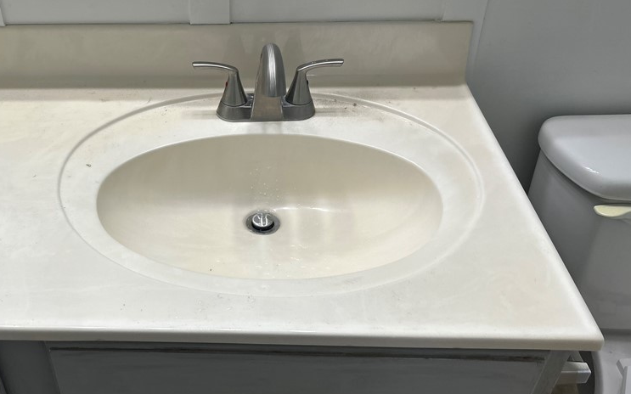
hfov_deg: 50.6
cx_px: 208
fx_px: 653
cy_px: 176
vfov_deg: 33.5
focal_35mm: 38
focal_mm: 5.7
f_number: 1.5
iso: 32
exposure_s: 1/149
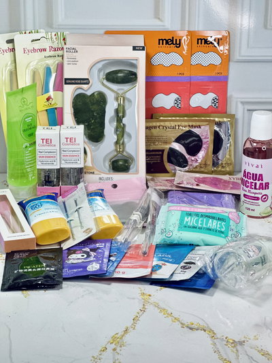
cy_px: 182
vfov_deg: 25.3
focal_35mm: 77
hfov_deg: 19.1
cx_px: 136
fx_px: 806
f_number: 2.8
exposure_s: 1/100
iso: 250
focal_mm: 9
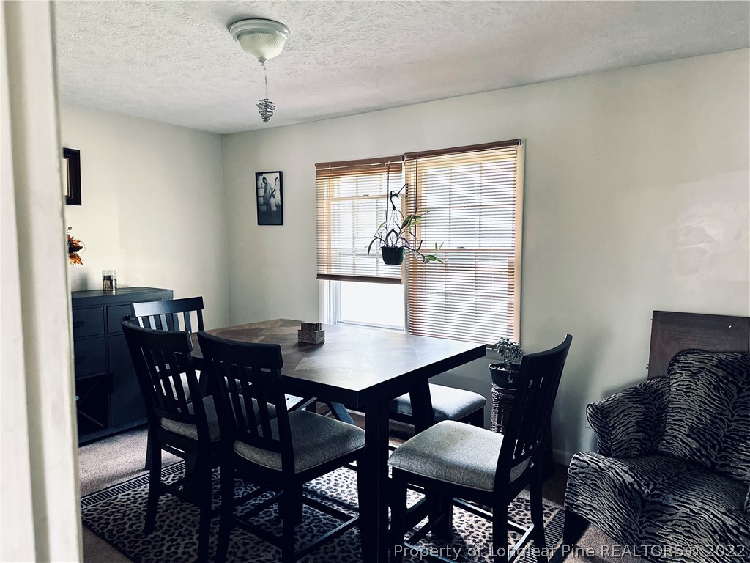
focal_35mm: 24
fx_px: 520
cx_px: 375
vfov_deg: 56.8
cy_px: 282
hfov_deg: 71.6
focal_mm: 6.86
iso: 500
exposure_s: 1/60
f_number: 1.78
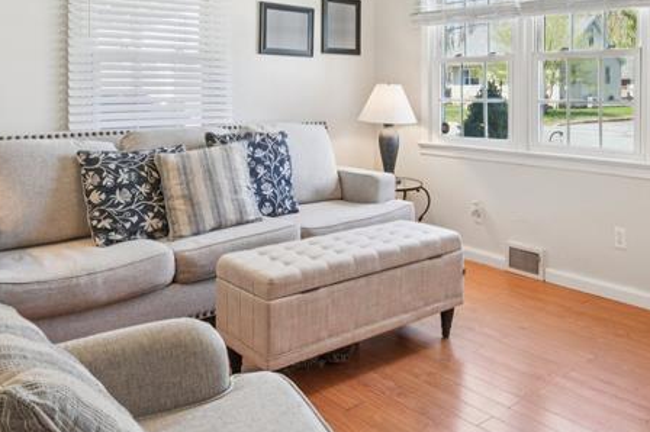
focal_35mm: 32
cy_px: 91
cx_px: 418
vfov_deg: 39.6
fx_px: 577
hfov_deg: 57.8
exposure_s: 1/25
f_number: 9
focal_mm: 14
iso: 400
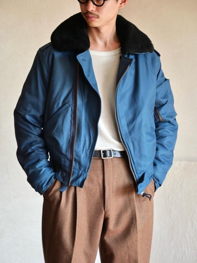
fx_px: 789
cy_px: 132
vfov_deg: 18.9
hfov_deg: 14.2
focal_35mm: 104
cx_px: 98
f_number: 4
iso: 1000
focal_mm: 52
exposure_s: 1/125
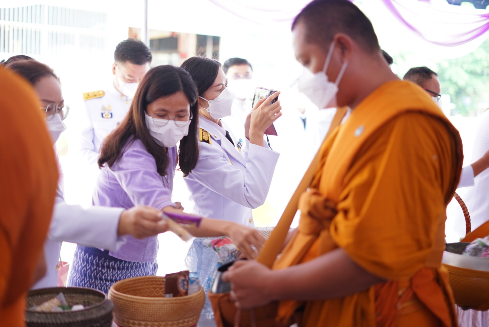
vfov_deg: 27.0
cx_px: 244
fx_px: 680
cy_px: 164
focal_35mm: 50
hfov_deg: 39.6
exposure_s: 1/50
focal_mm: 50
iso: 400
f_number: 1.8
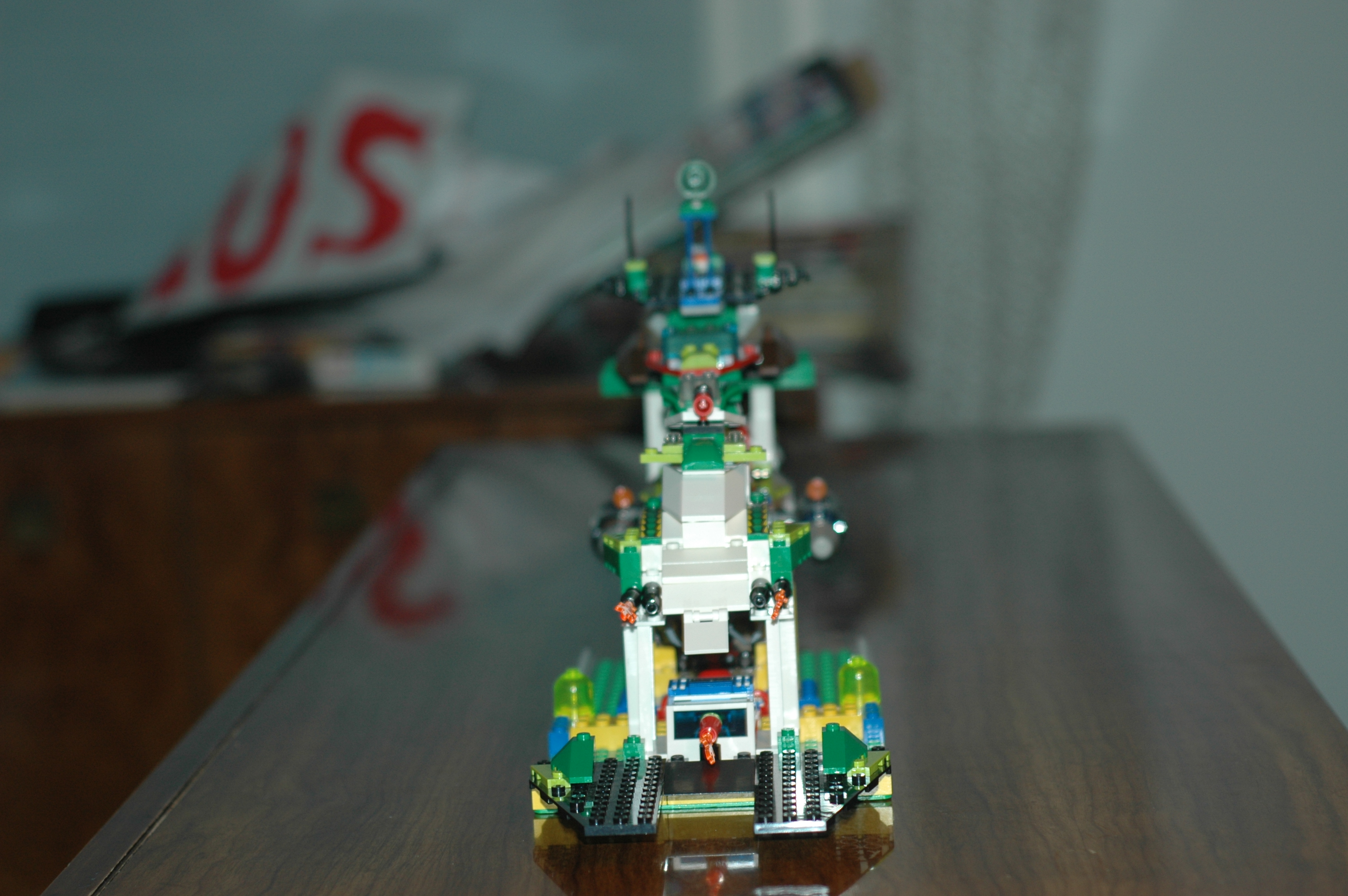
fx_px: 2806
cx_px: 674
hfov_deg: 27.0
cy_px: 448
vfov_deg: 18.1
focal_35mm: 75
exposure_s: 1/60
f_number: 3.2
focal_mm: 50
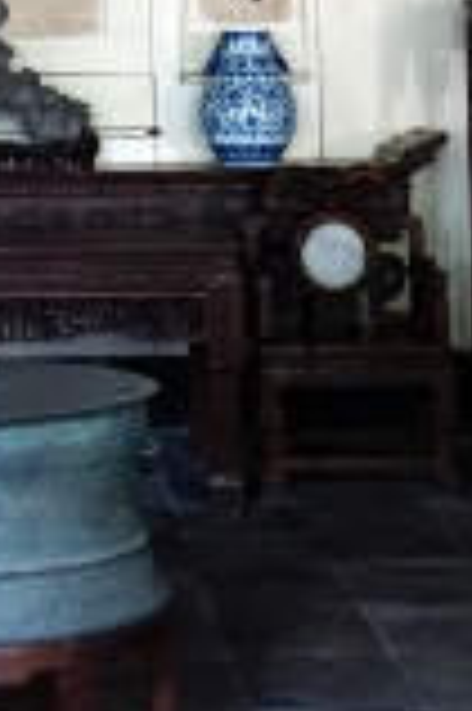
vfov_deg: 19.5
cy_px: -130
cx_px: -2
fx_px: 1951
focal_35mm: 99
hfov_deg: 13.6
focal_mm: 26
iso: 1600
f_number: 4
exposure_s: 1/60
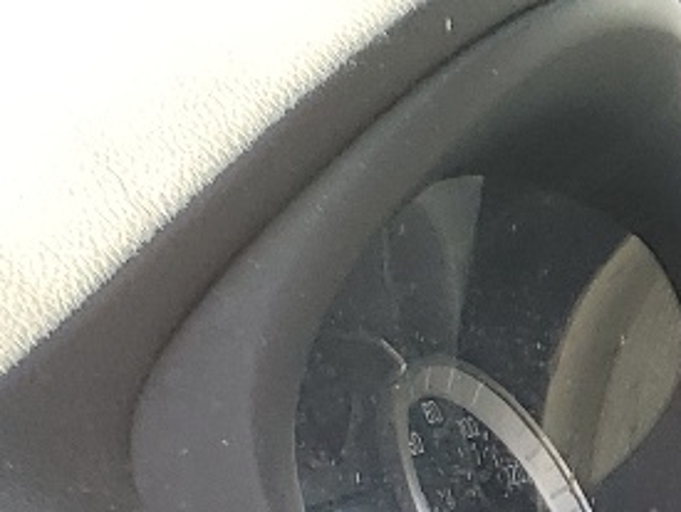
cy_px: 1482
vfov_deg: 8.4
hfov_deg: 11.0
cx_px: 1654
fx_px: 2975
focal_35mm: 151
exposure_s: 1/213
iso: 50
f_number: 1.5
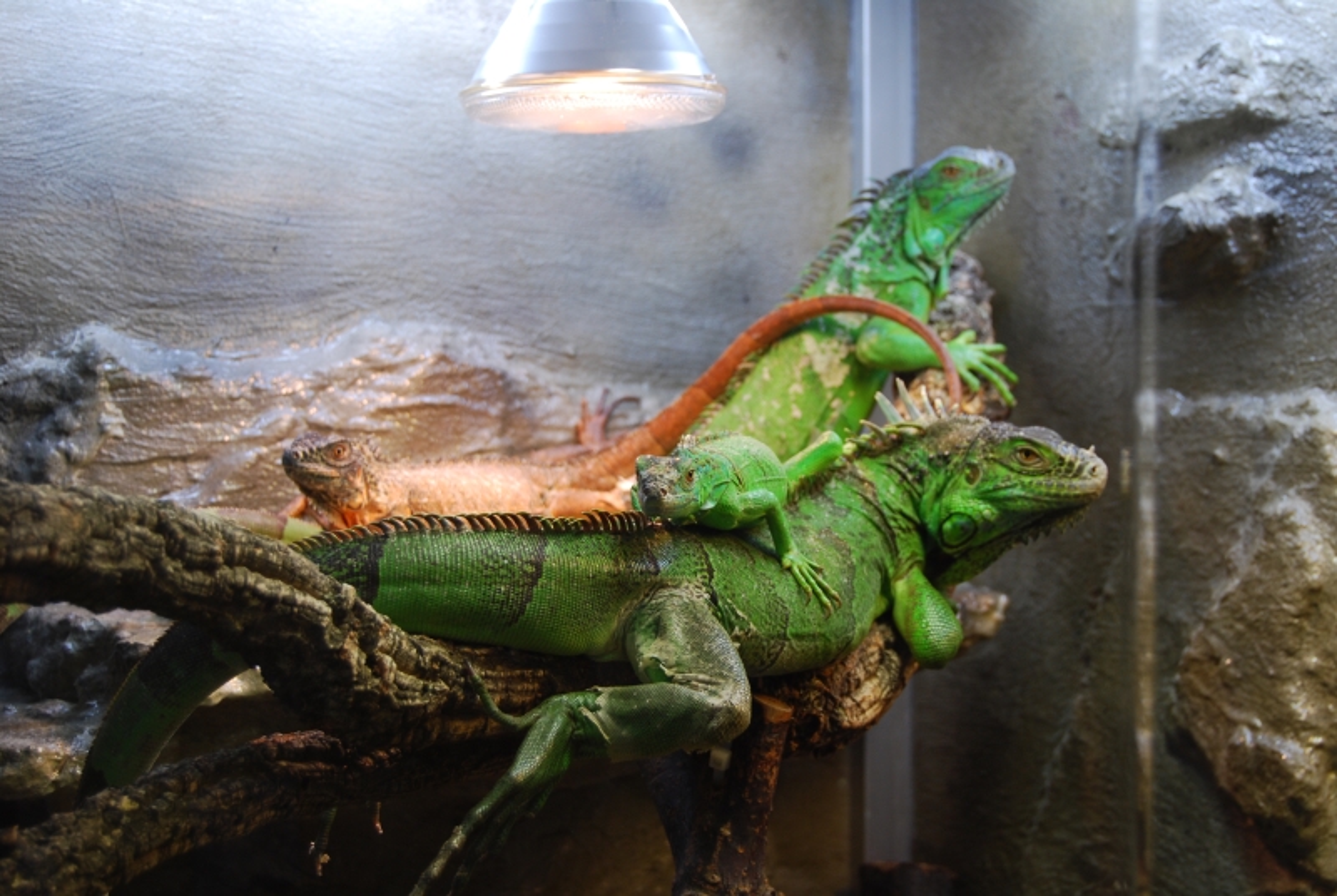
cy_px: 448
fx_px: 2343
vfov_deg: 21.6
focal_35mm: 63
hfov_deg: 31.8
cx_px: 668
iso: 250
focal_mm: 42
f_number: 5.3
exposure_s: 1/60
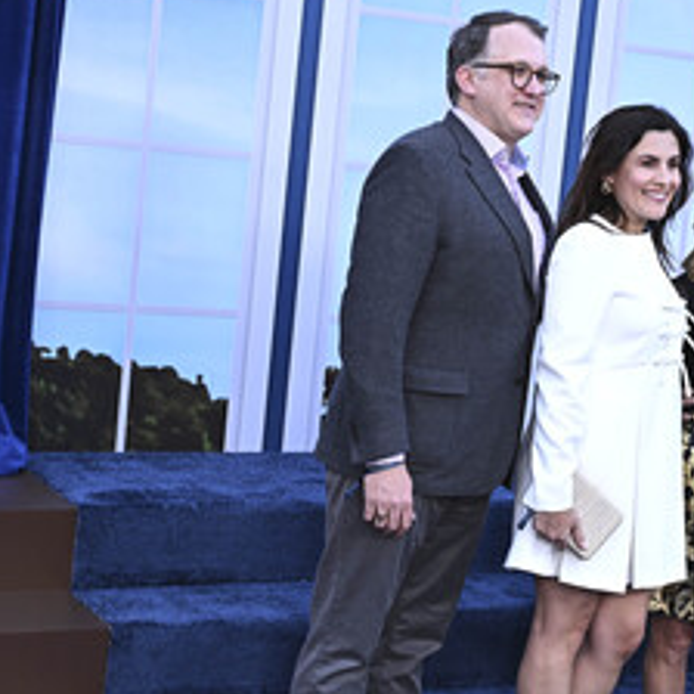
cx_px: 643
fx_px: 1588
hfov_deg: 23.9
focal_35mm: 70
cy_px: 443
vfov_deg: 24.6
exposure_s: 1/250
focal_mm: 41
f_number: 6.3
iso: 800
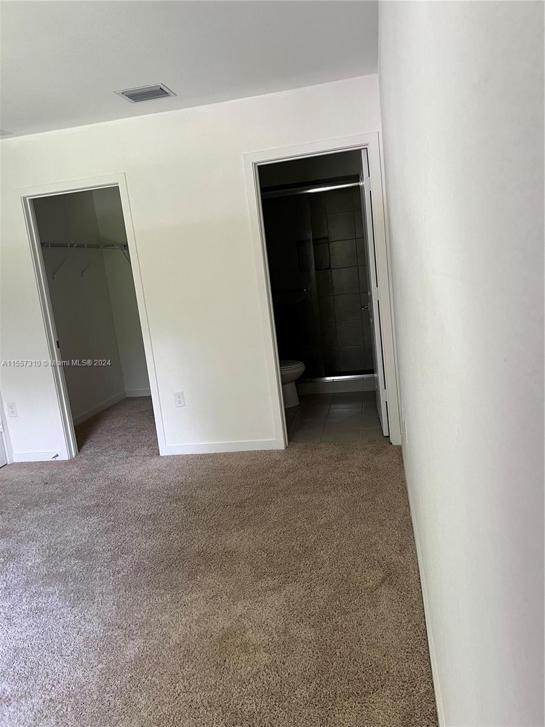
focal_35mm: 26
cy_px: 364
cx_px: 272
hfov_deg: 53.1
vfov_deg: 67.3
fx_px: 546
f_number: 1.5
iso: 200
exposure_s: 1/60
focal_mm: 5.7
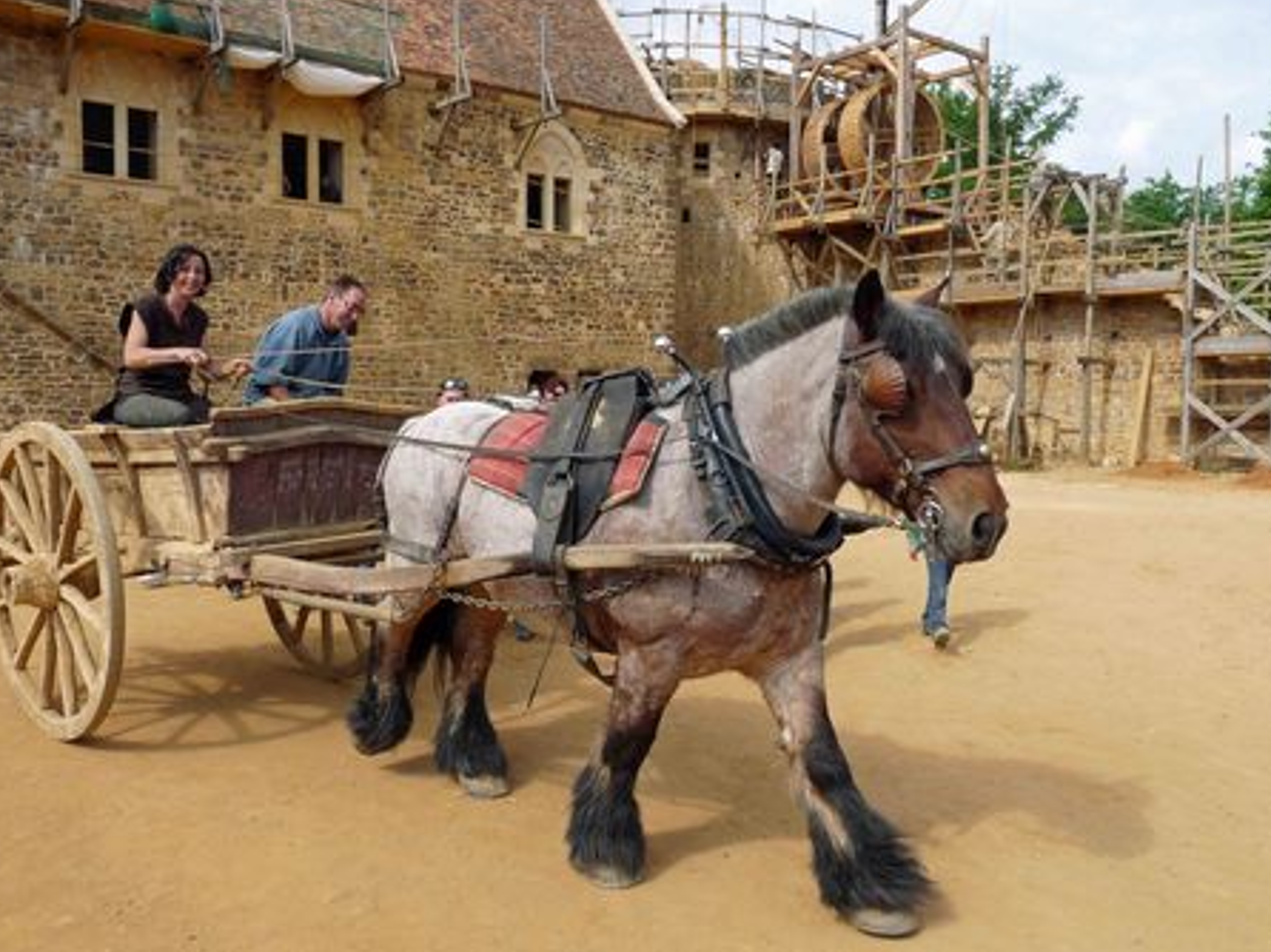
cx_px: 627
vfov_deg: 49.7
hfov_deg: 63.5
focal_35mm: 28
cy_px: 463
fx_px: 1028
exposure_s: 1/250
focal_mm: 4.8
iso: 100
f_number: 5.6
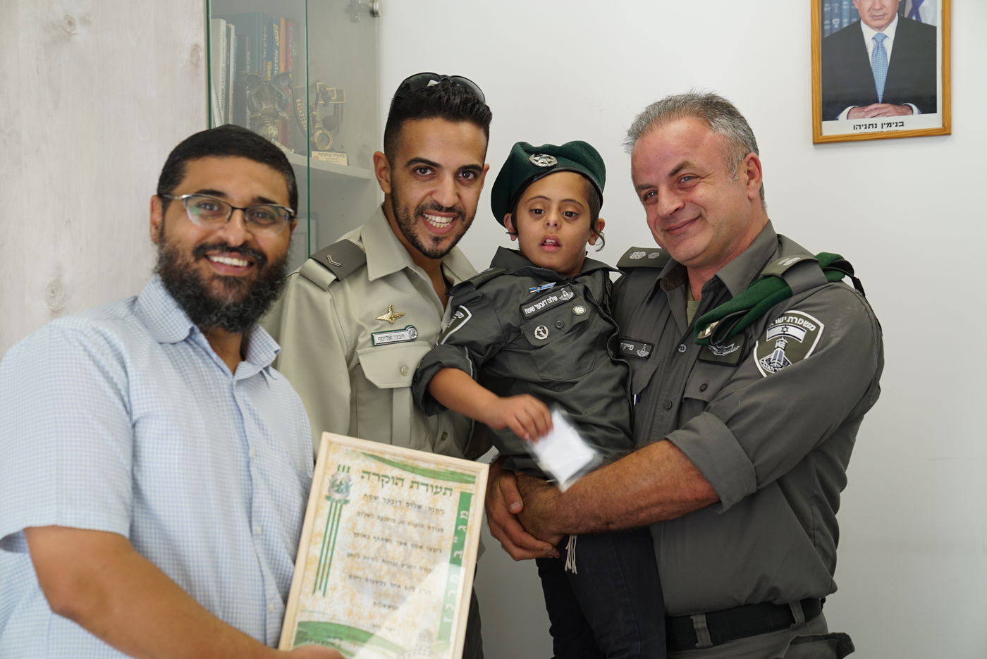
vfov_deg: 23.4
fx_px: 1591
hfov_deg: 34.5
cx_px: 494
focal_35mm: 58
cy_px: 330
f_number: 4
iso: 160
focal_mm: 58
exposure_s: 1/60
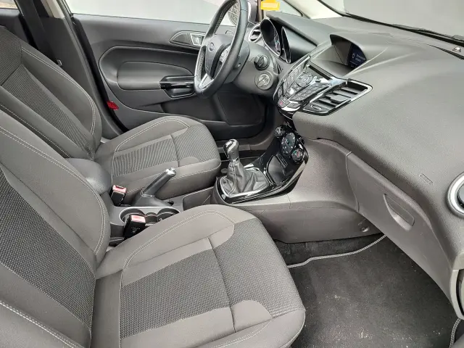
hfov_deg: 73.9
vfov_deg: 58.9
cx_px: 232
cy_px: 174
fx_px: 308
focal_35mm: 23
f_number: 1.8
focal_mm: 5.56
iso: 100
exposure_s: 1/110
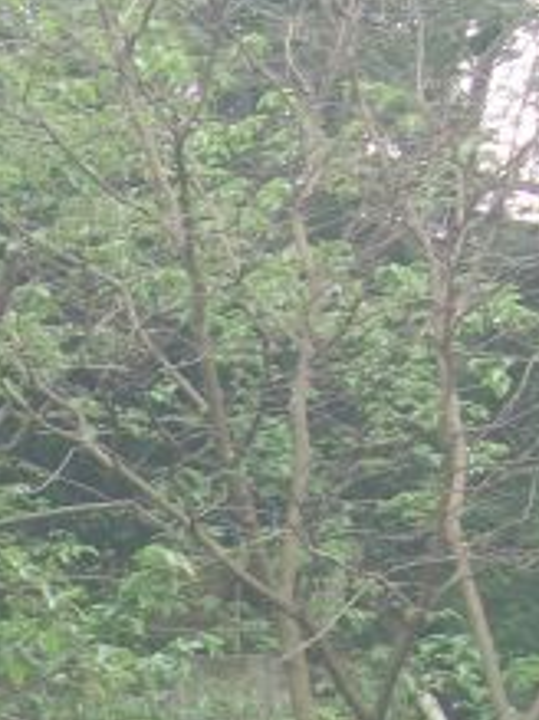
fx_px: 6608
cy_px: 1440
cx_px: -375
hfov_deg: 4.6
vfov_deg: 6.1
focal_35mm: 318
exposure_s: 1/100
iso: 80
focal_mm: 12.1
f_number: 4.5
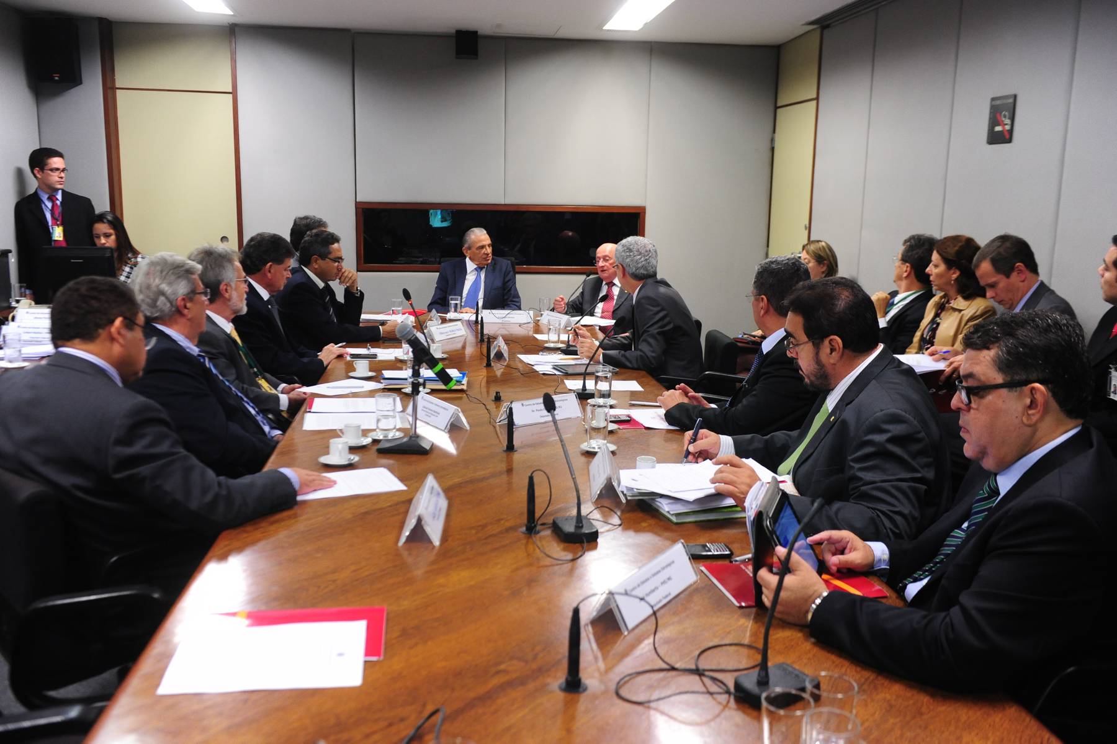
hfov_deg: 55.8
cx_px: 558
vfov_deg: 38.9
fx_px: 1055
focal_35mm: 34
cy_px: 372
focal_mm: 34
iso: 2000
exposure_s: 1/80
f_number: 4.5
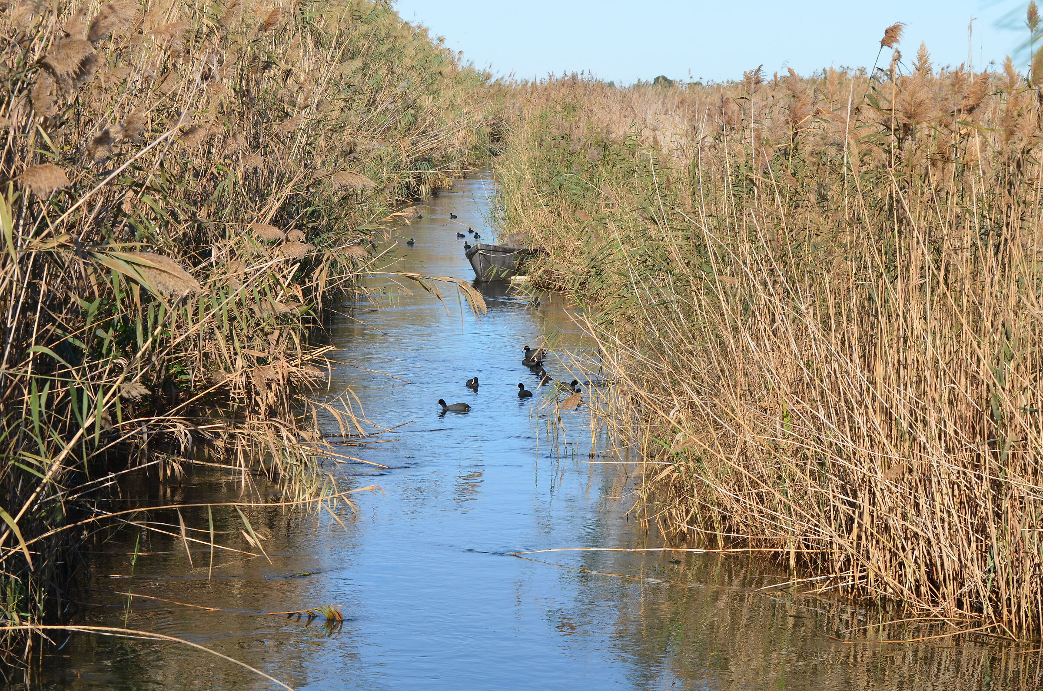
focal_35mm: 112
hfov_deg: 18.2
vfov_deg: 12.1
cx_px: 522
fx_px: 3253
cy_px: 346
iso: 160
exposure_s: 1/400
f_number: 10
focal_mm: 75
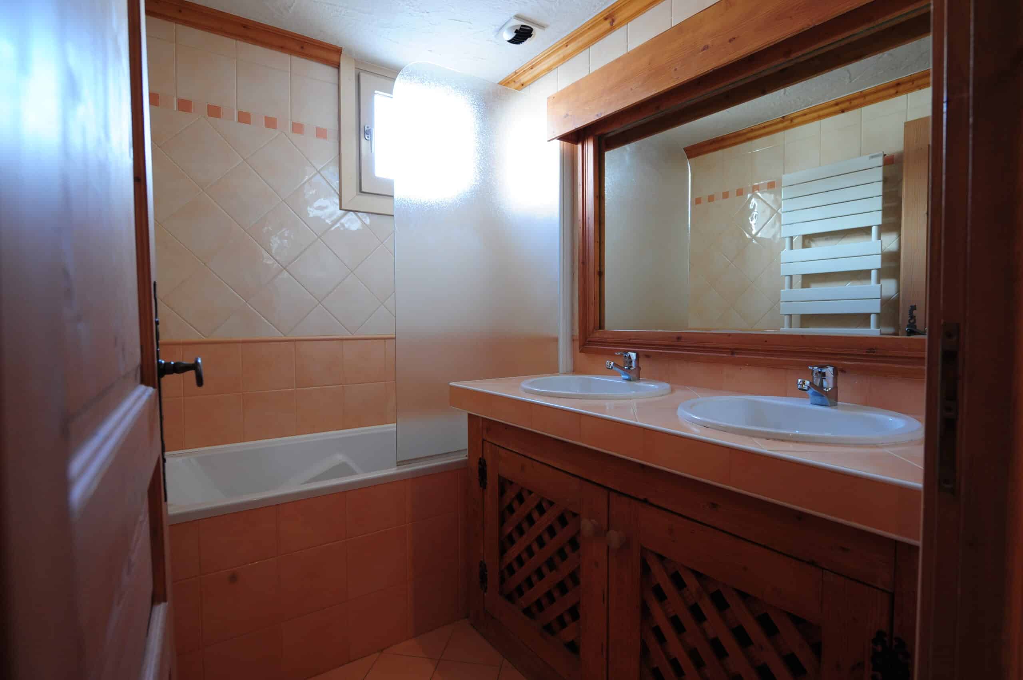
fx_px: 511
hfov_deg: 90.0
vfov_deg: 67.3
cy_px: 340
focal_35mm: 18
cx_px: 512
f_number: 6.3
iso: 800
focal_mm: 18
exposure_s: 1/25
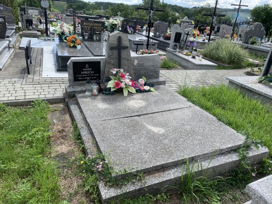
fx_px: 204
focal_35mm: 26
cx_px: 136
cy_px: 102
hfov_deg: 67.3
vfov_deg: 53.1
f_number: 1.8
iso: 25
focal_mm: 4.25
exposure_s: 1/1076
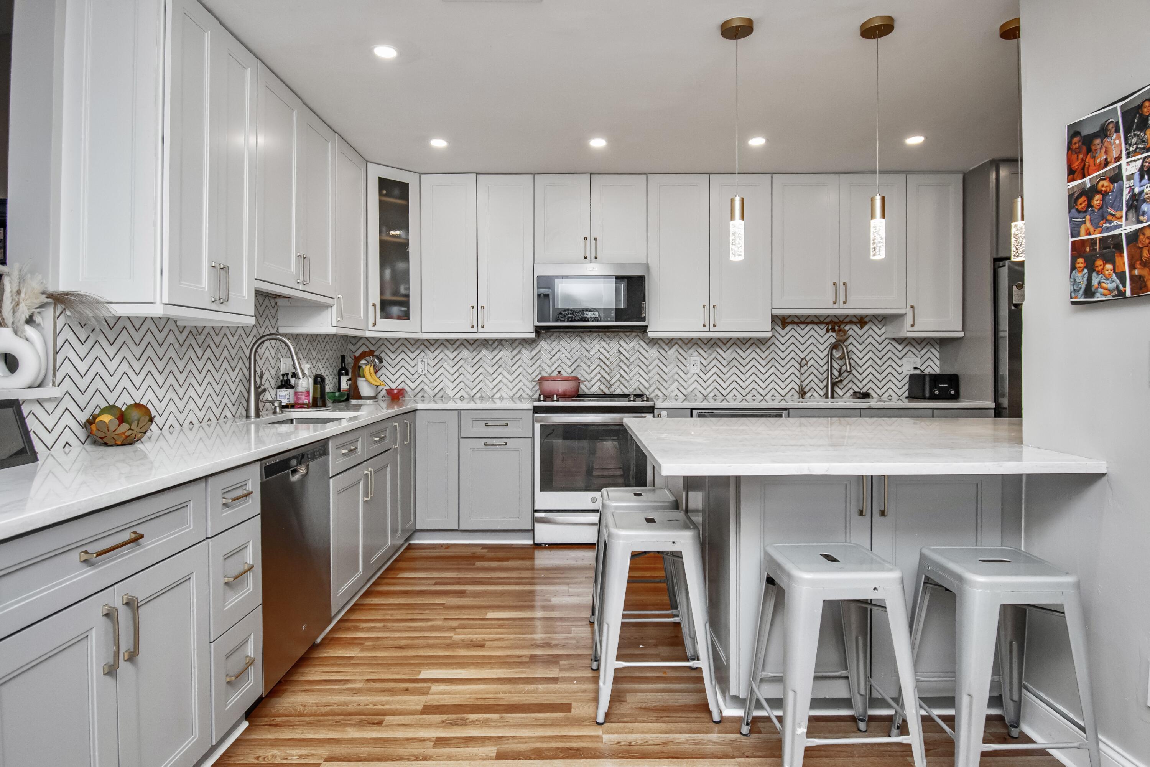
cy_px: 384
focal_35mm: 20
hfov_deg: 85.4
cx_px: 575
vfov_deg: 63.2
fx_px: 623
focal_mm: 13
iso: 1100
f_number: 5
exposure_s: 1/200
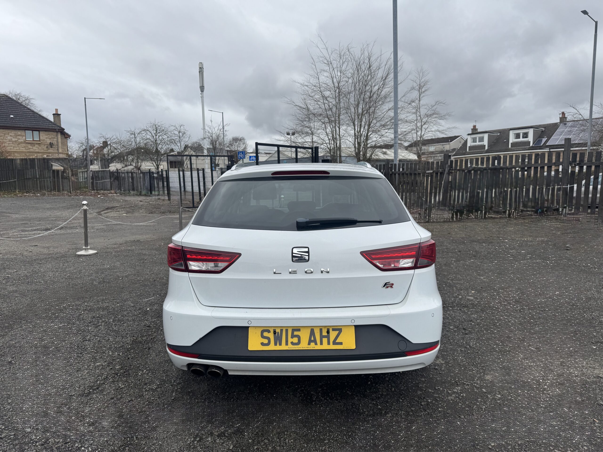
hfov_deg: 71.6
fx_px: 418
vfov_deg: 56.8
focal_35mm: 24
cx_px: 302
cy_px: 226
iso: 80
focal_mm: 6.76
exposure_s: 1/2041
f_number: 1.78
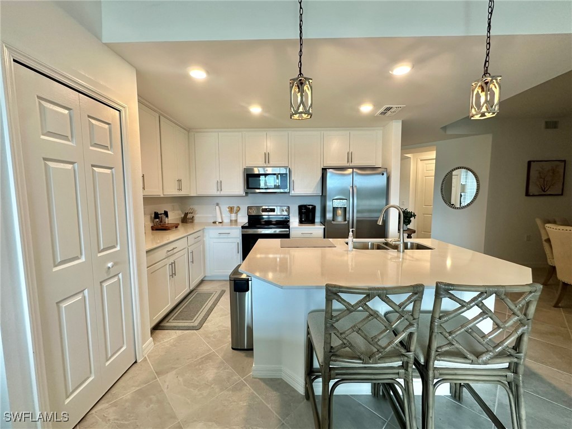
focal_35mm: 14
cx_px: 286
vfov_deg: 85.7
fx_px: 231
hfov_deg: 102.1
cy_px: 214
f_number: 2.2
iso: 200
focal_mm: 2.22
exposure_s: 1/120
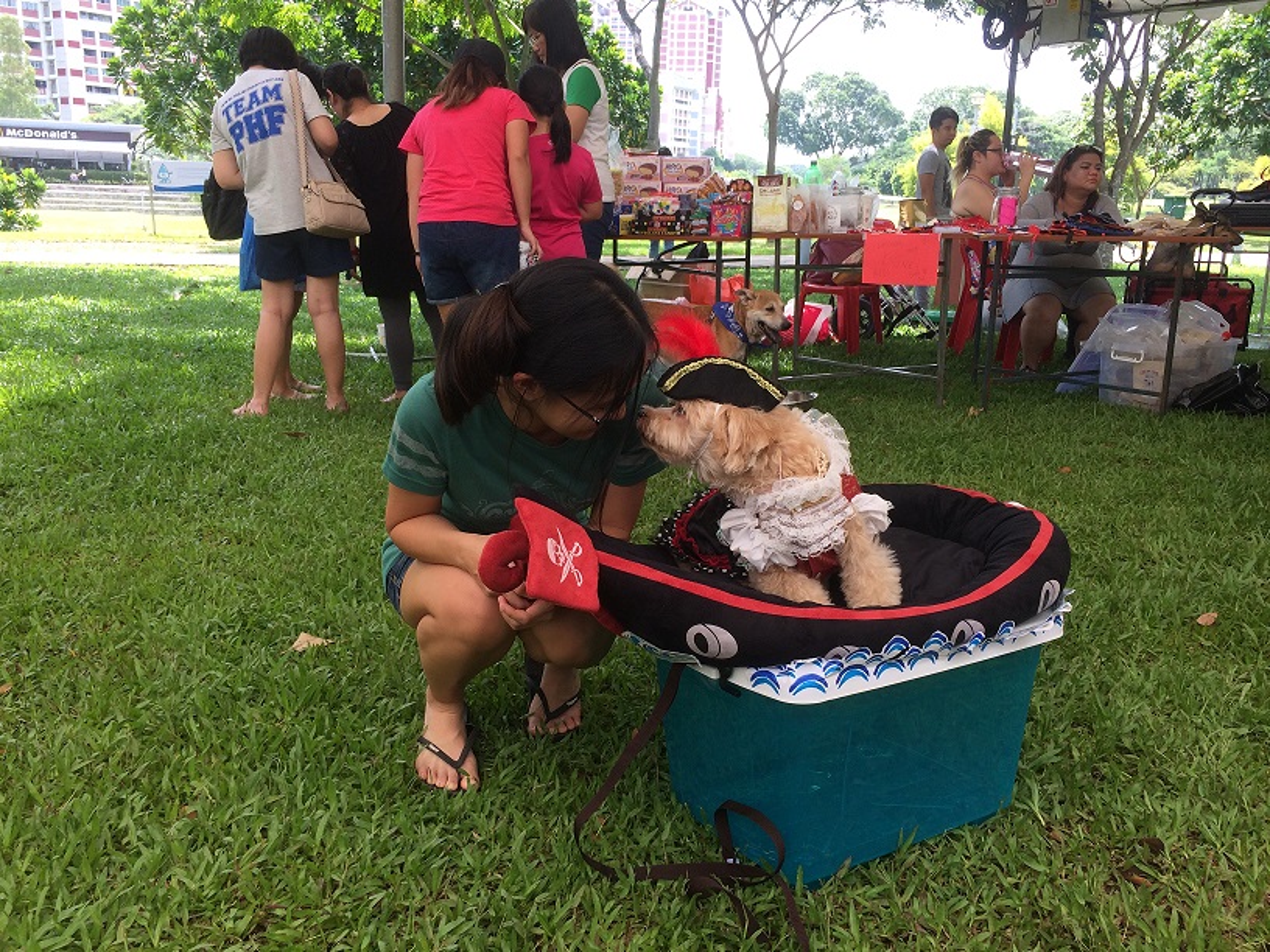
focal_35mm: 29
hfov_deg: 61.7
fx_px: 1064
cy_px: 476
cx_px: 635
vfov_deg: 48.2
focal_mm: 4.15
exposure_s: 1/233
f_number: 2.2
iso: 32
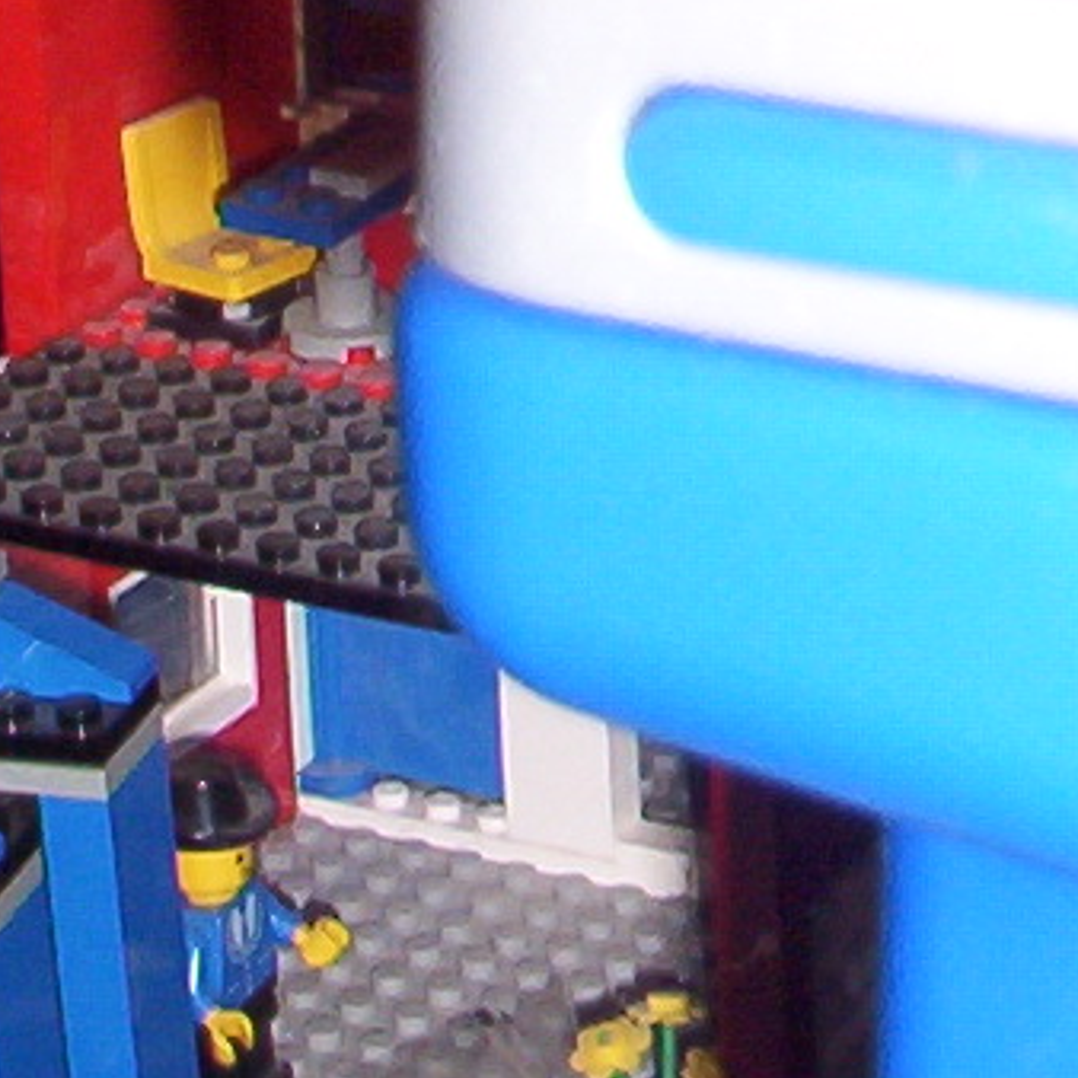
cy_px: -1285
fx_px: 5884
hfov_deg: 10.4
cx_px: 1132
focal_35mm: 167
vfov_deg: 9.6
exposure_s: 1/30
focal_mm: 6
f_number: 4.5
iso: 140
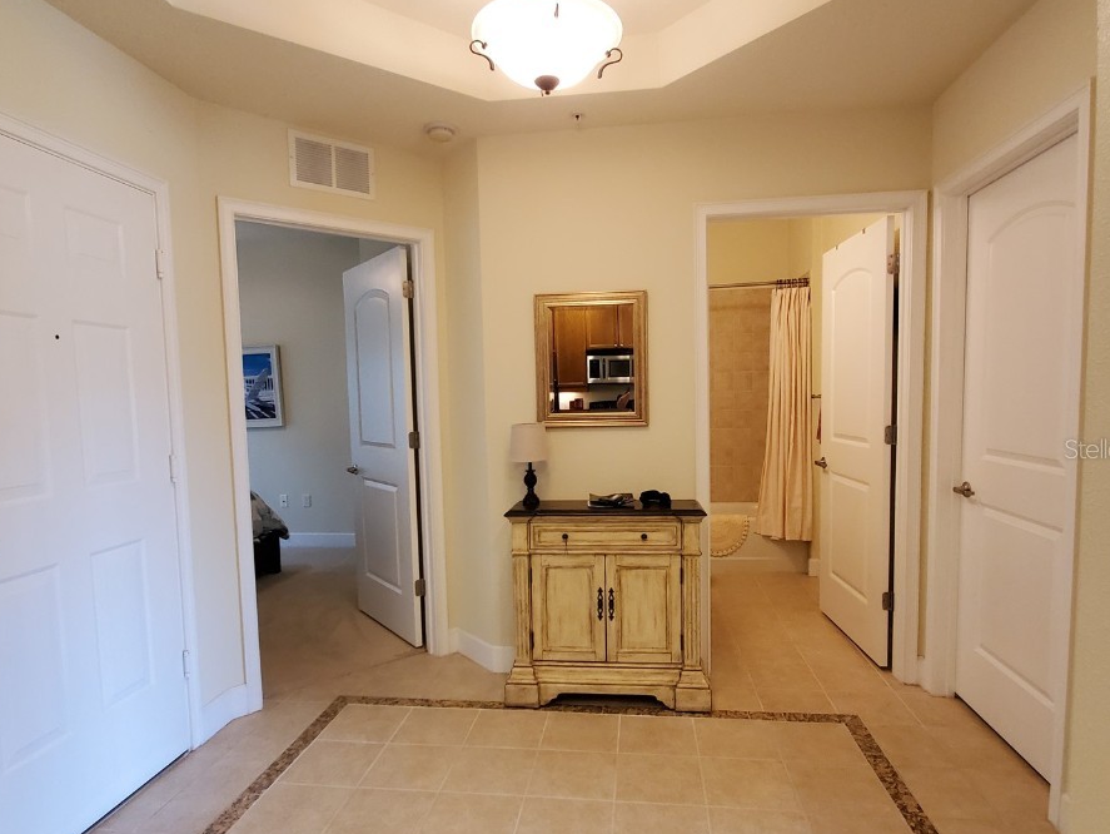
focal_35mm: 15
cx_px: 542
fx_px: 481
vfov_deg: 81.6
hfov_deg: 98.1
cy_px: 448
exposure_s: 1/60
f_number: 2.2
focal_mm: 1.8
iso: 400
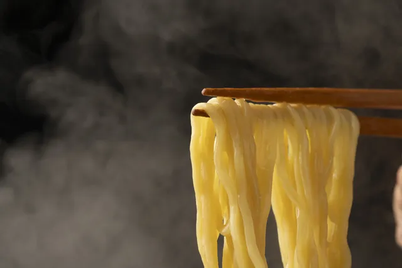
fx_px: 781
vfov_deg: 19.4
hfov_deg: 28.9
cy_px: 134
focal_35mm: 70
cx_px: 201
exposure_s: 1/250
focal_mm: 70
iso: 1250
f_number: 13
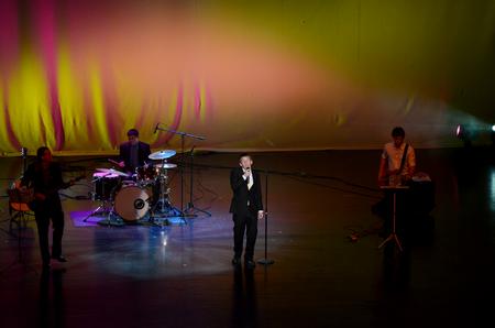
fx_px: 2778
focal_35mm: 202
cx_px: 248
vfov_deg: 6.8
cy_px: 164
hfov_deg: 10.2
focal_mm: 135
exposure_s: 1/320
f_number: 5
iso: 2500
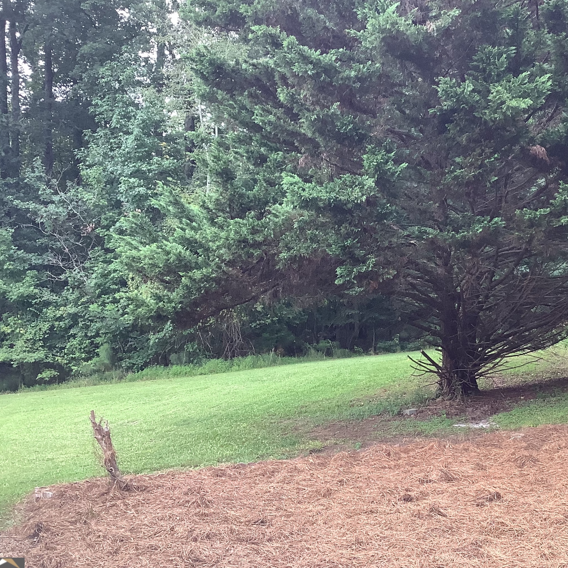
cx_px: 378
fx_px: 817
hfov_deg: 37.9
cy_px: 250
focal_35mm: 44
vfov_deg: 38.3
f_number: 2.4
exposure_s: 1/50
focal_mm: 3.3
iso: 50
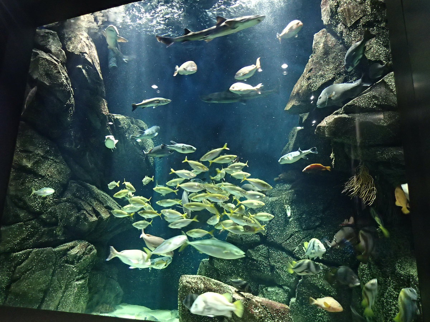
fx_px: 311
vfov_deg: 54.9
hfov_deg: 69.4
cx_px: 215
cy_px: 161
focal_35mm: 25
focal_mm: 4.5
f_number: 2
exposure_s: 1/20
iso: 800
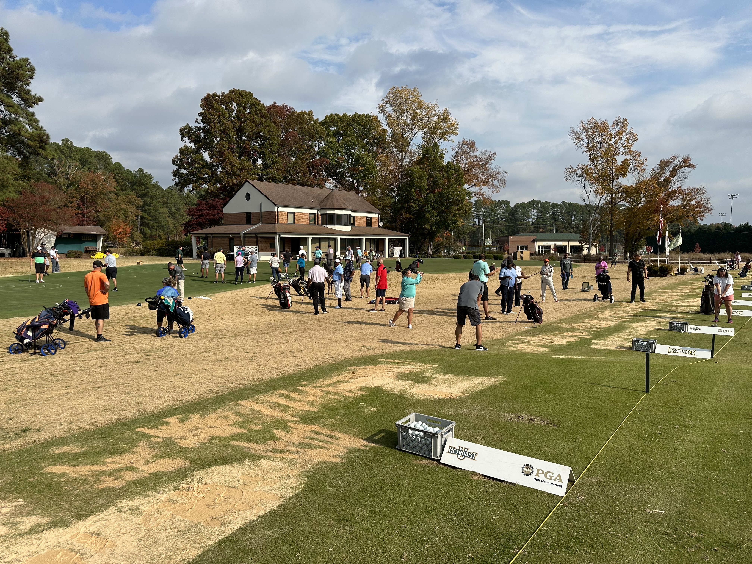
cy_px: 282
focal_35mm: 24
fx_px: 521
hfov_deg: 71.6
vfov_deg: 56.8
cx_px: 376
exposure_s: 1/5848
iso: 80
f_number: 1.78
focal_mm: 6.86
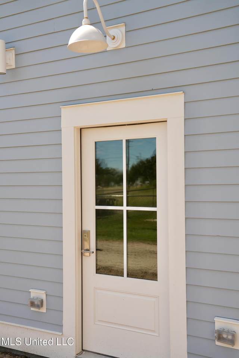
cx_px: 120
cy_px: 179
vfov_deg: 45.4
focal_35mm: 43
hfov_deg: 31.2
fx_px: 428
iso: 80
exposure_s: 1/800
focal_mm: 43
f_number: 2.8
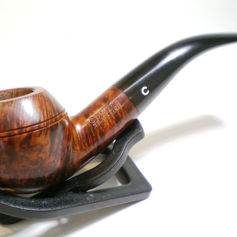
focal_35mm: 45
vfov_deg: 37.6
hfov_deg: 37.5
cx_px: 110
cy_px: 118
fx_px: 349
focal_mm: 6.3
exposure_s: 1/60
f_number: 3.1
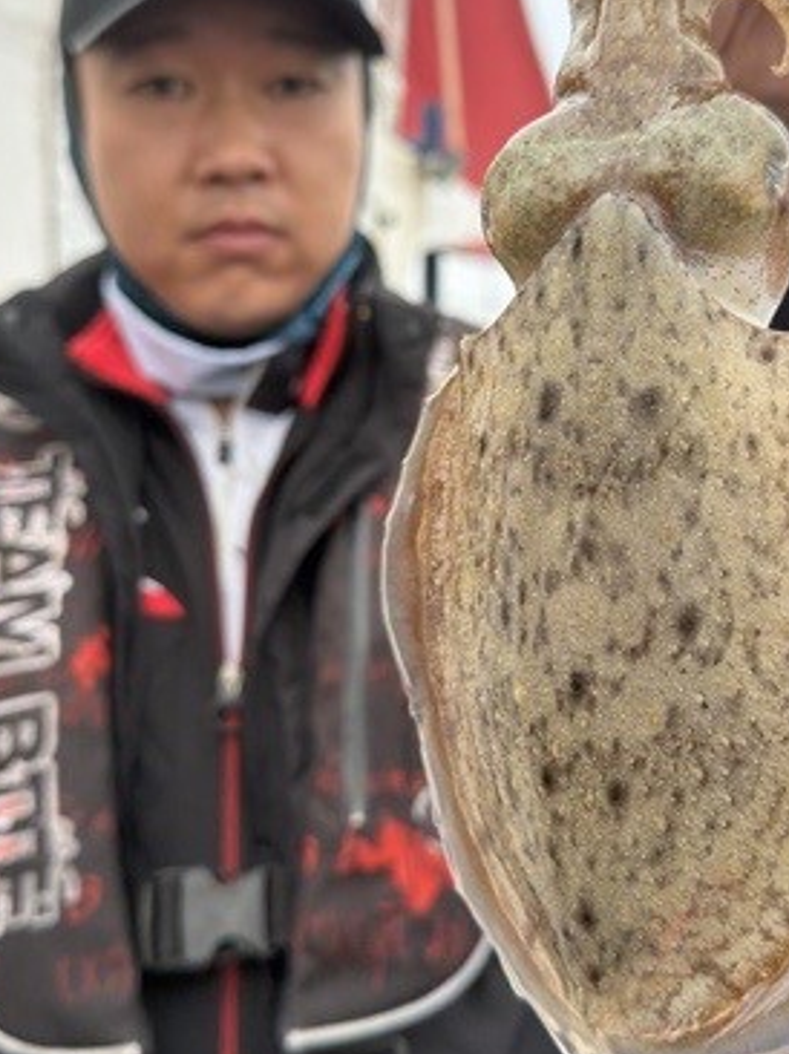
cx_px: 420
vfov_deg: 44.7
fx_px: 1278
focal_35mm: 42
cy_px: 449
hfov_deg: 34.3
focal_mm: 6.76
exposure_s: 1/992
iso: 320
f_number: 1.78
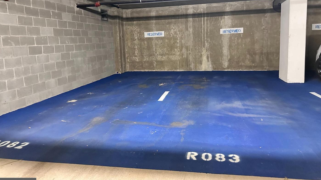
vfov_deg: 42.5
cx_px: 162
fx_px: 230
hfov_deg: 69.9
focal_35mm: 27
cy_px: 67
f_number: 1.78
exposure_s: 1/30
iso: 800
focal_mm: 6.86
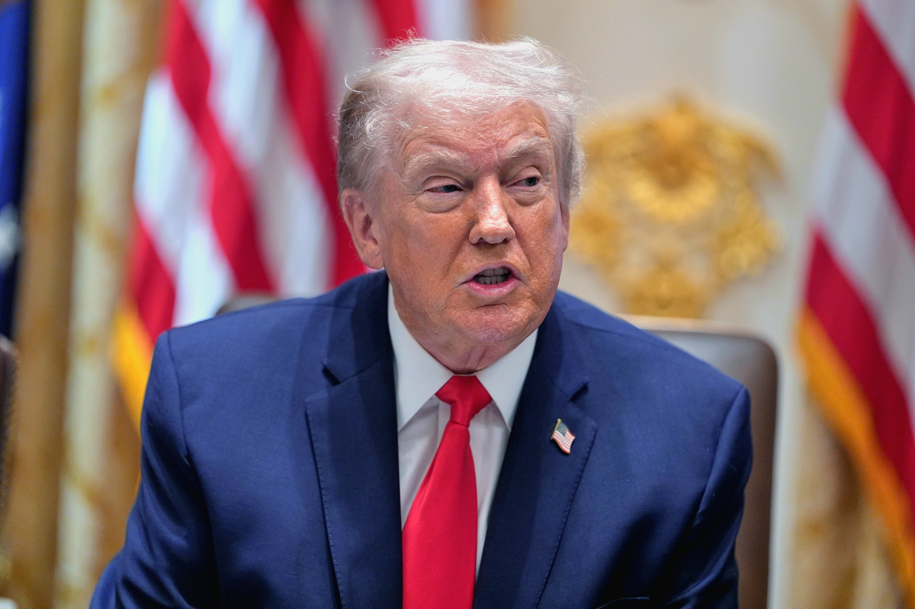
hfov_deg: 13.7
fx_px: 3812
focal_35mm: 150
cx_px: 458
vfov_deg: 9.1
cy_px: 304
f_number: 2.2
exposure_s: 1/323
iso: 2000
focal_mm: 150
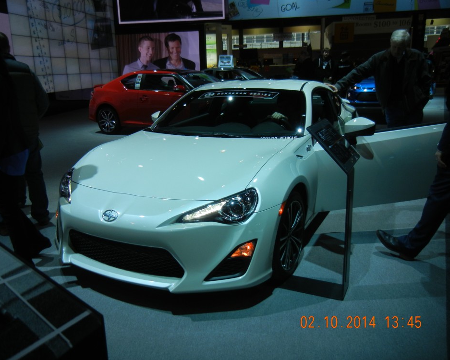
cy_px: 176
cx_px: 206
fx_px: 426
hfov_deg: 55.6
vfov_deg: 45.8
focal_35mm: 32
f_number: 3.5
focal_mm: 5.4
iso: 160
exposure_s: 1/223
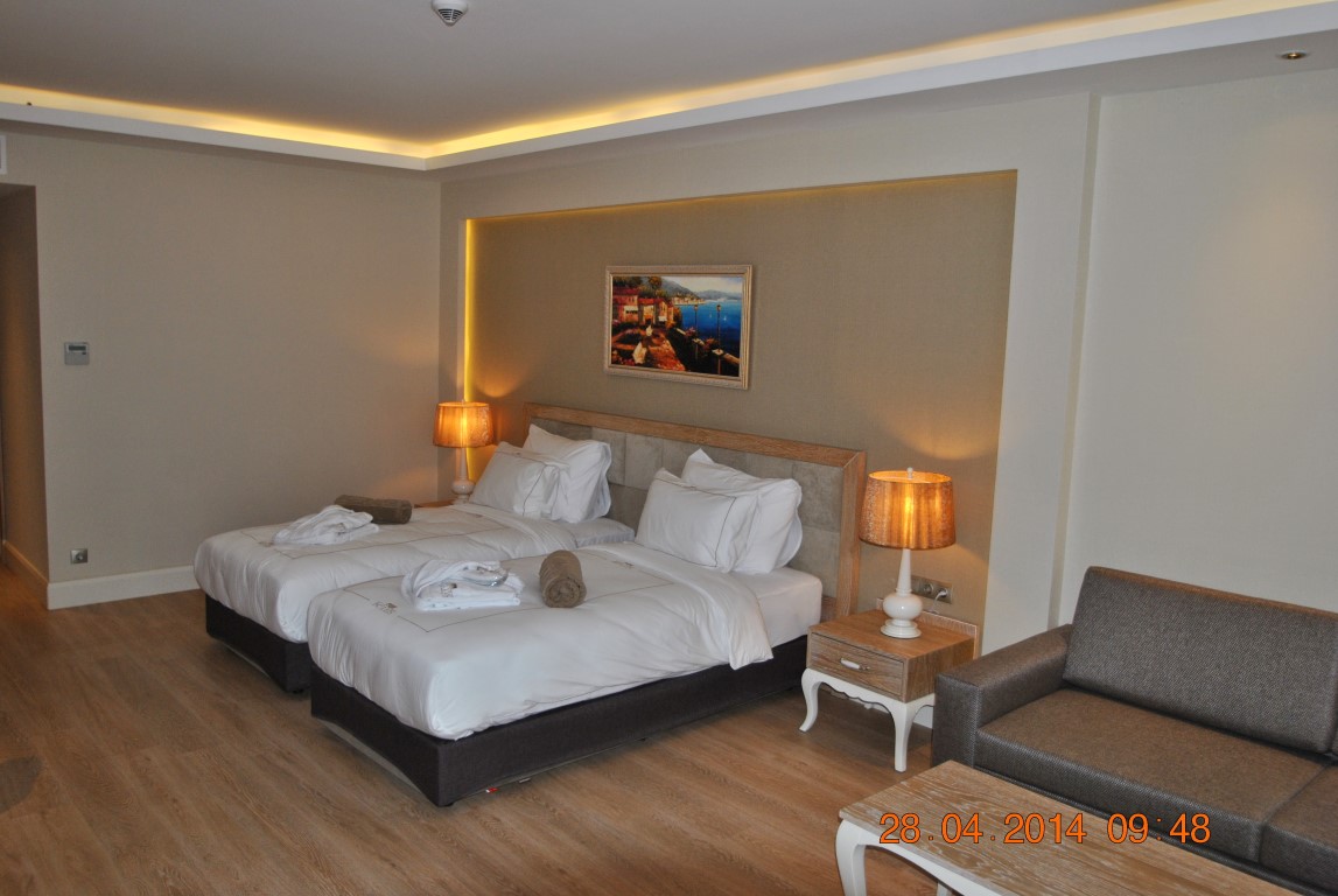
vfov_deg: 48.1
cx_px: 669
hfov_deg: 67.3
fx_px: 1005
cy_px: 448
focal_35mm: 27
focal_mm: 18
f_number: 4.2
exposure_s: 1/60
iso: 200
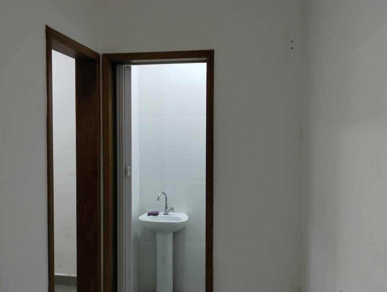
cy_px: 155
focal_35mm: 36
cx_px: 158
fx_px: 403
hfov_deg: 51.0
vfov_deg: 39.7
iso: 425
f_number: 1.8
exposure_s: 1/30
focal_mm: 4.27
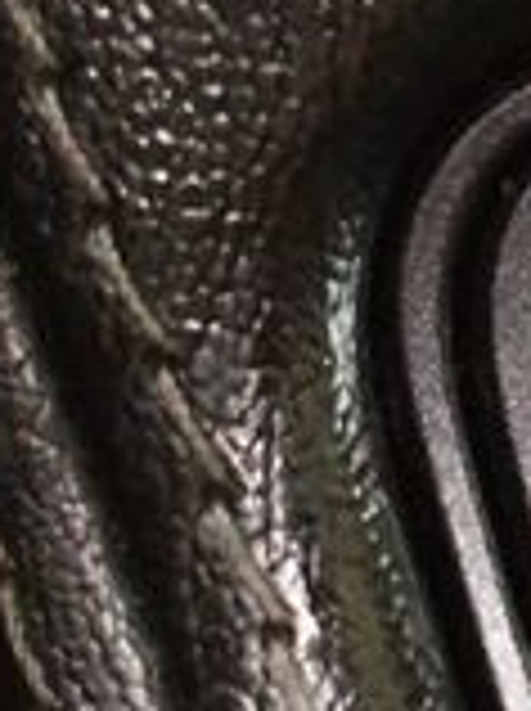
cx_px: 1094
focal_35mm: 281
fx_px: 5763
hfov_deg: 5.2
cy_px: 572
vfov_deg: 7.1
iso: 12800
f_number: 4.8
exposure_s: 1/50
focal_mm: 36
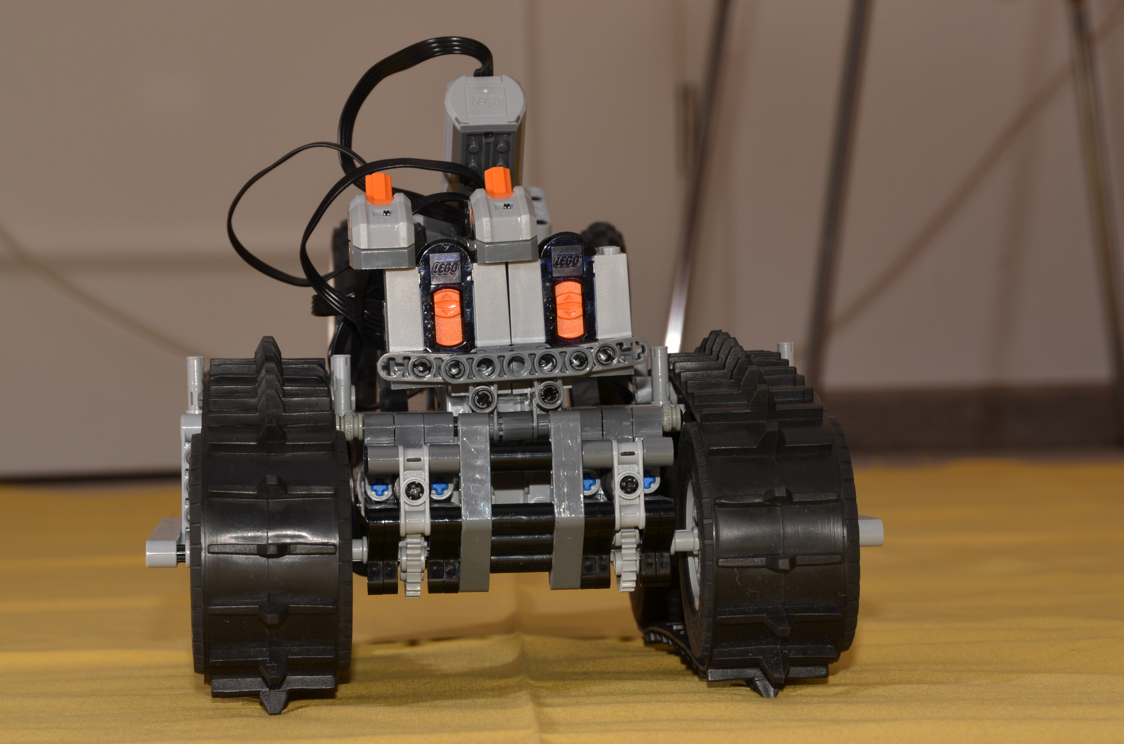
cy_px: 400
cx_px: 523
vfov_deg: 12.0
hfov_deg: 18.0
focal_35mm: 114
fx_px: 3552
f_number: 11
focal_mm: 70
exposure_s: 1/60
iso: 100
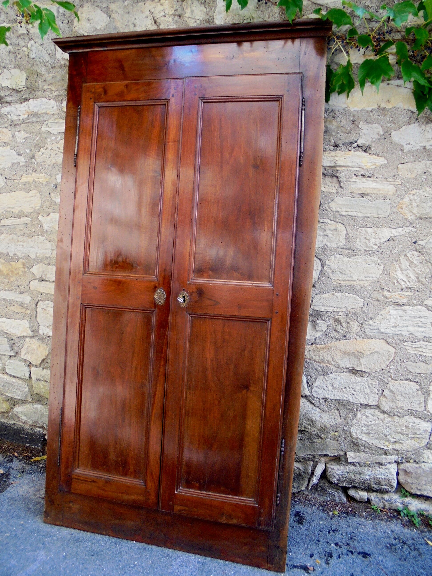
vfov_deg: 67.3
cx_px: 216
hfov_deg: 53.1
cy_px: 288
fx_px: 433
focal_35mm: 26
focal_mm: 4.6
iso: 100
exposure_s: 1/40
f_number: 3.5
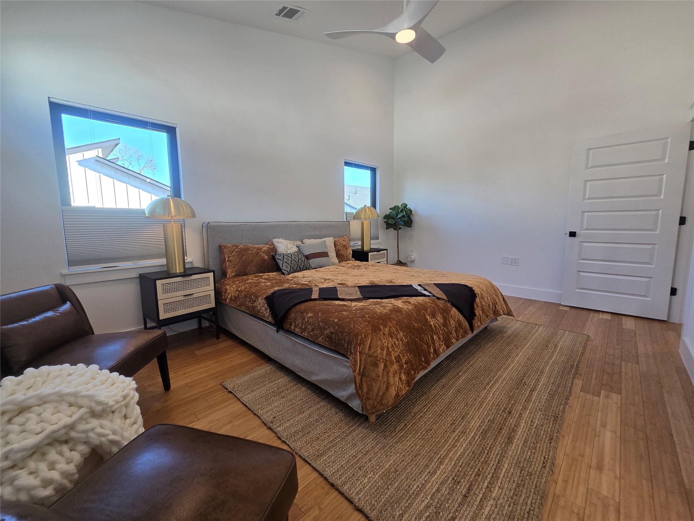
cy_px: 260
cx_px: 347
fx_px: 261
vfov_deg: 89.9
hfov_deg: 106.2
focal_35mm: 13
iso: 80
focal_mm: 2.2
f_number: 2.2
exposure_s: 1/120
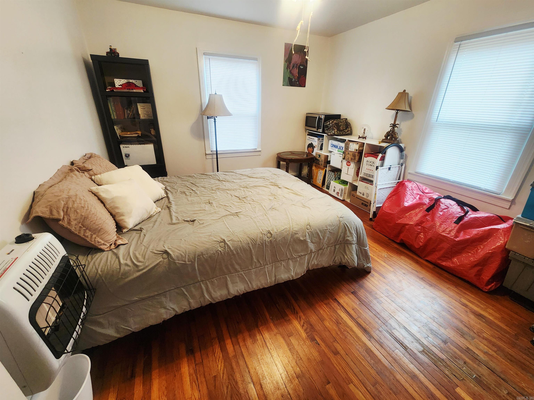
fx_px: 201
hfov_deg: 106.2
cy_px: 200
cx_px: 267
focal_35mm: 13
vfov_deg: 89.9
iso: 200
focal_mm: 2.2
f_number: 2.2
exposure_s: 1/60.2
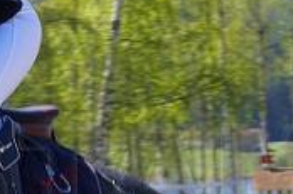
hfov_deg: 5.7
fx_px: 2911
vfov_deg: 3.8
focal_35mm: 359
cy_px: 159
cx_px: -69
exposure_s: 1/350
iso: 200
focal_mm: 73
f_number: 8
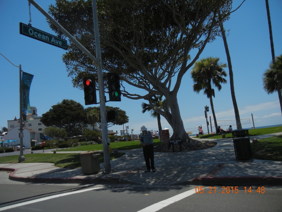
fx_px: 244
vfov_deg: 46.8
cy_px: 106
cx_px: 141
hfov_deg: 60.0
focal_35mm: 30
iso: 160
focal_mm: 5.4
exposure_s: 1/916
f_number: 7
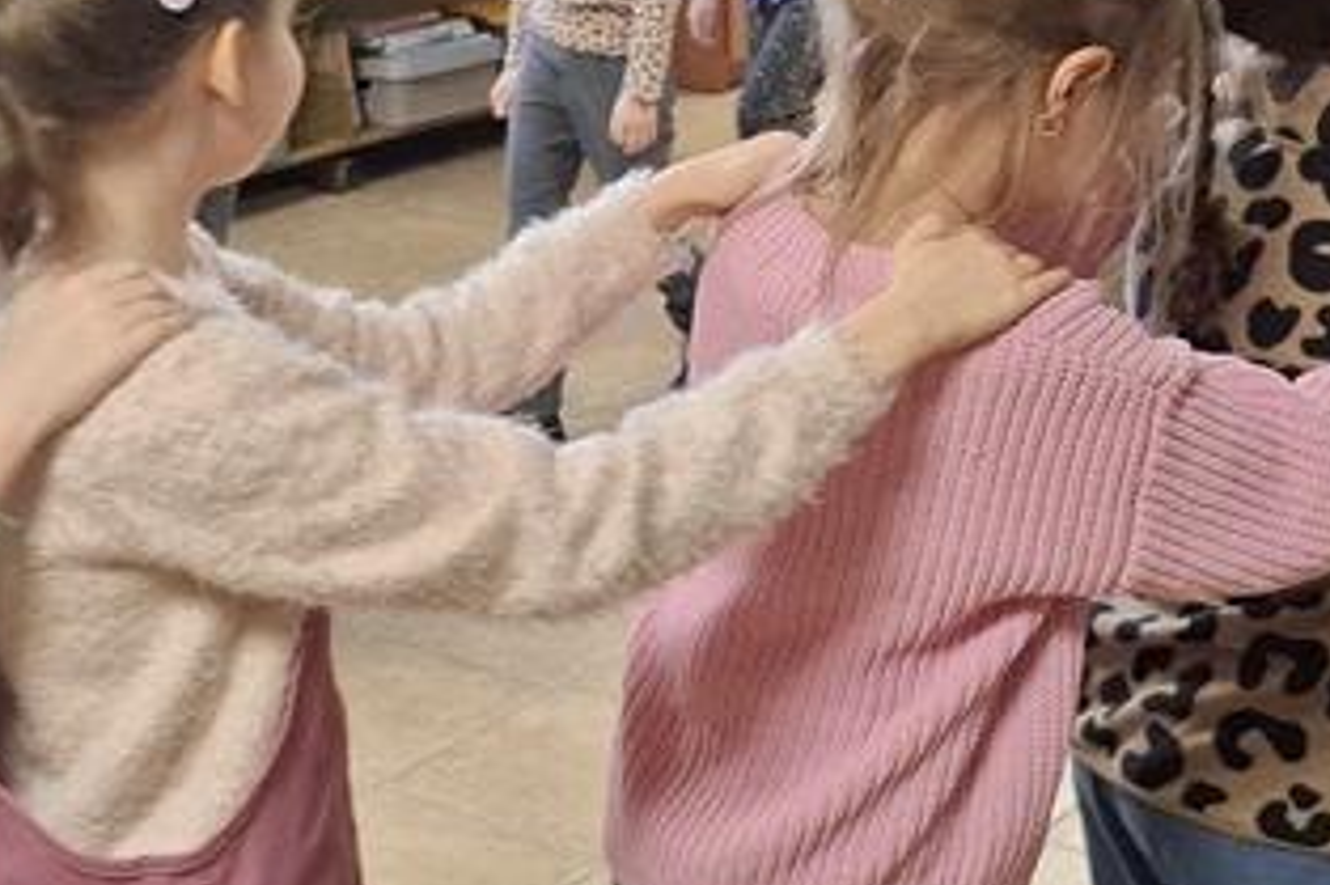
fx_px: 2880
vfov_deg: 17.4
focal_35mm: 78
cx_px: 623
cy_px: 207
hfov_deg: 26.0
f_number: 1.8
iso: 250
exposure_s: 1/100
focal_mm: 5.54
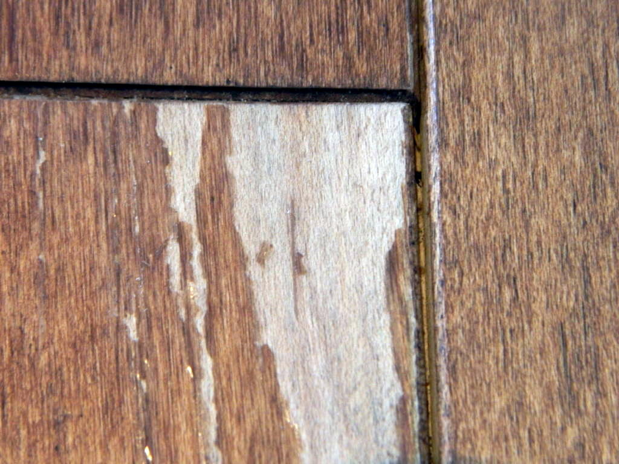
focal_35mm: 103
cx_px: 310
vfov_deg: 14.4
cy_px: 232
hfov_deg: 19.1
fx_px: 1842
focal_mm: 18.6
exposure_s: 1/20
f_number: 4.5
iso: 400
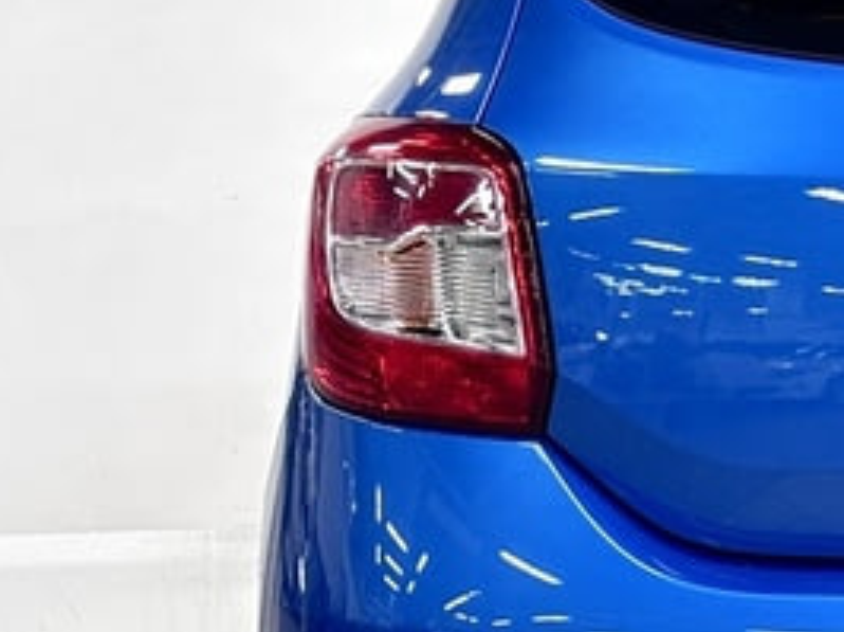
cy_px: 484
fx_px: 4287
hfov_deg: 10.9
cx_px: 1234
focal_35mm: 176
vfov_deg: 8.4
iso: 80
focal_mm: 5.96
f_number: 1.6
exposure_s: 1/50
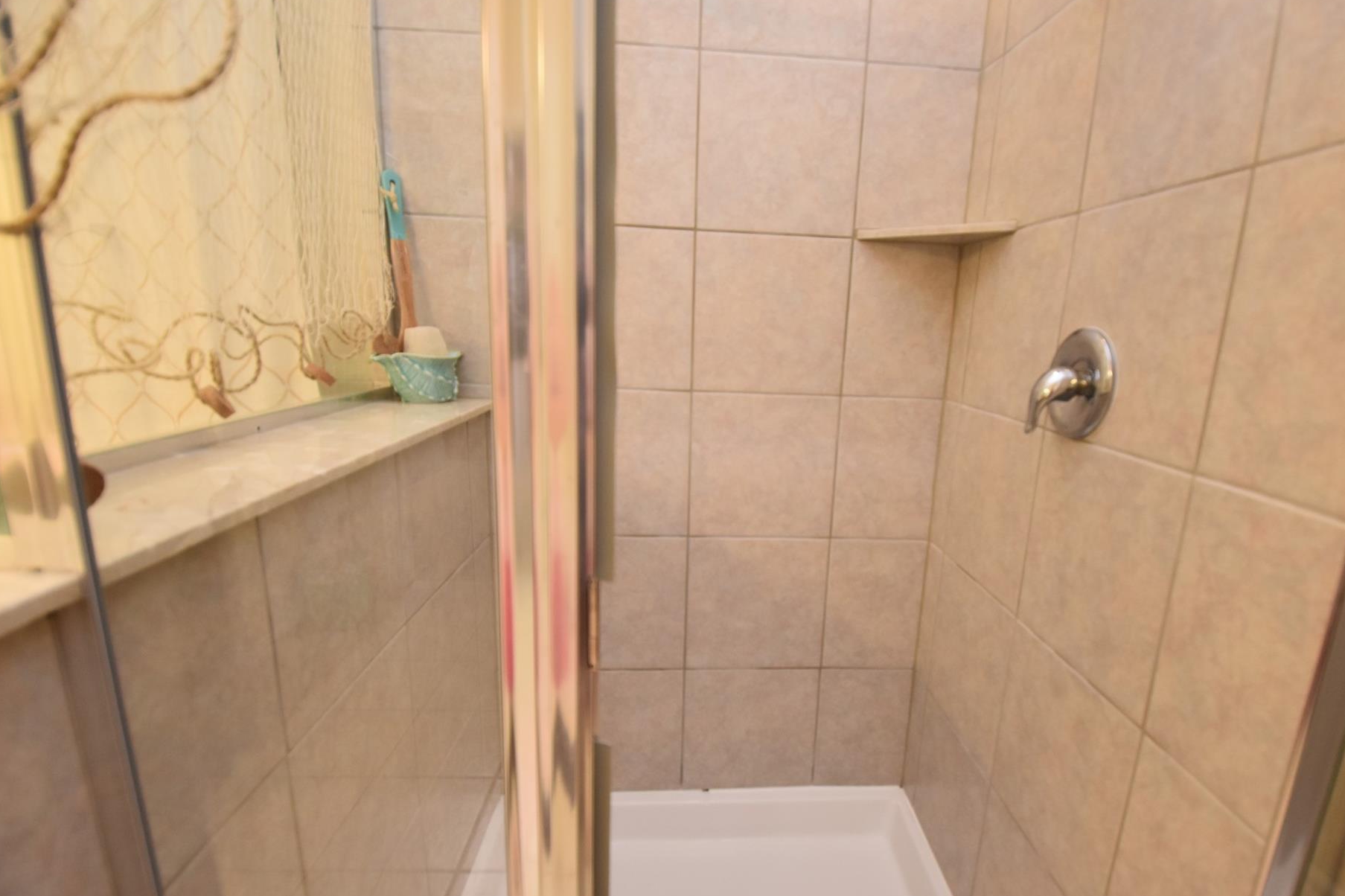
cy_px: 474
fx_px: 635
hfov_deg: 93.1
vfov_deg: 70.4
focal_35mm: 17
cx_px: 731
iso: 1000
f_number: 3.5
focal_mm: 10
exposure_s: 1/60
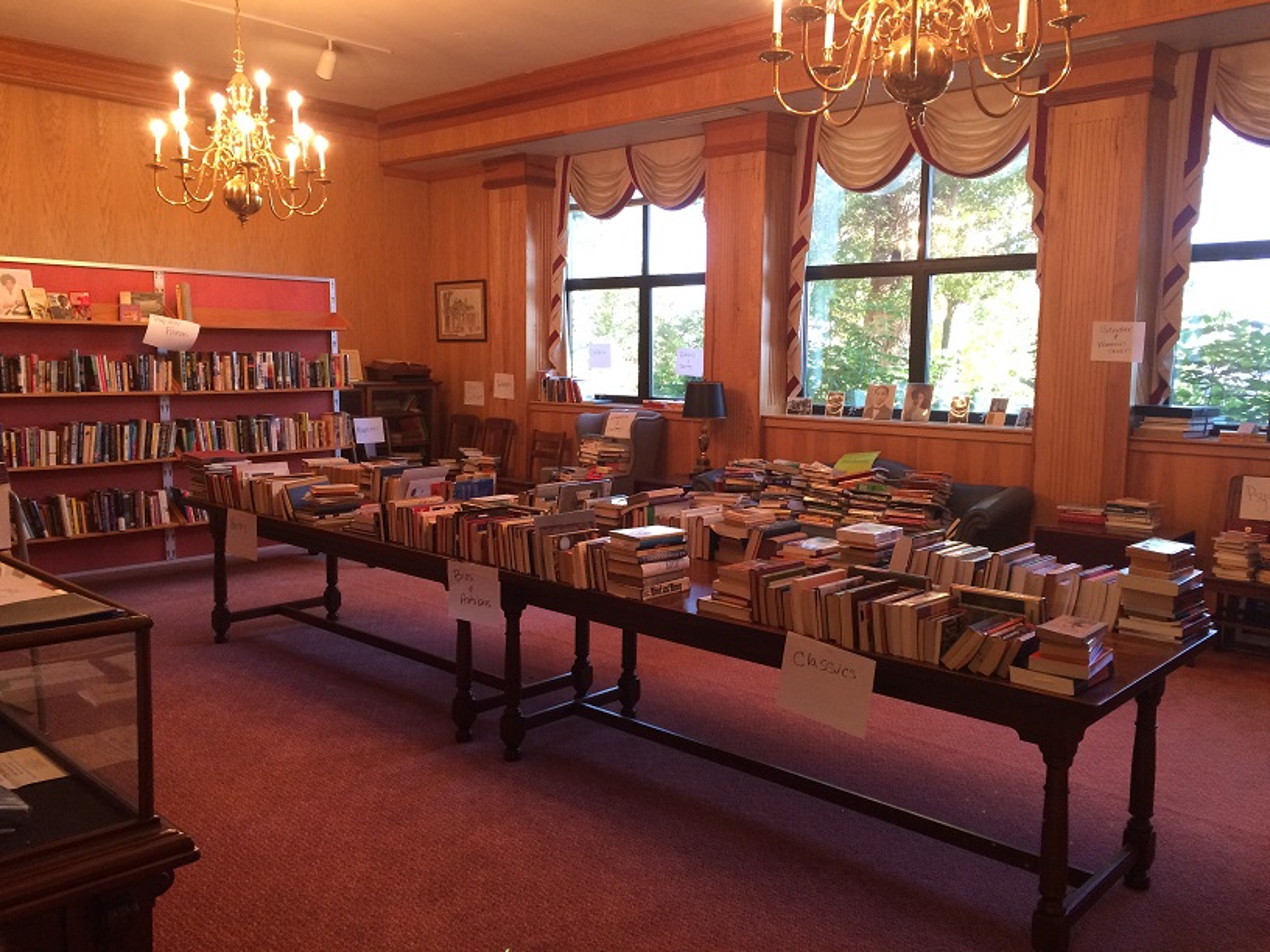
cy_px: 476
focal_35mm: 29
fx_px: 1064
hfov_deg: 61.7
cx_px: 635
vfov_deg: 48.2
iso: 125
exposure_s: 1/30
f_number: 2.2
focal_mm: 4.15
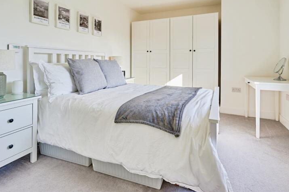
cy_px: 64
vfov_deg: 60.4
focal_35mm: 20
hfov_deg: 84.0
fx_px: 160
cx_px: 142
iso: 100
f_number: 8
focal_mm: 14
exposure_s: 1/15
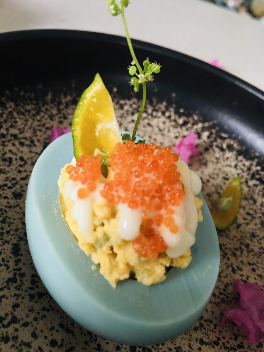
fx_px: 295
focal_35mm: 29
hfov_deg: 48.2
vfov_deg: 61.7
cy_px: 176
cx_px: 132
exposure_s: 1/17
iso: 64
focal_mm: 4.15
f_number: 2.2
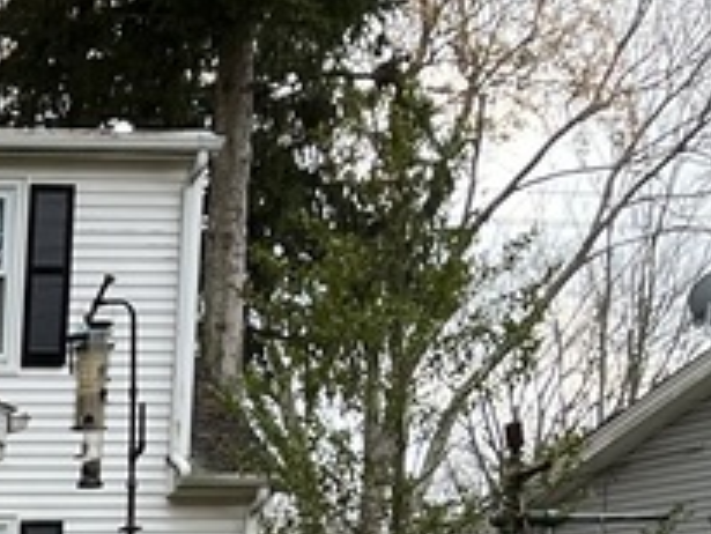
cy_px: 1155
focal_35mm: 130
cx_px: -829
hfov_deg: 12.7
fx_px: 2672
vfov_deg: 10.3
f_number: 1.6
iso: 50
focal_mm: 5.1
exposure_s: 1/388
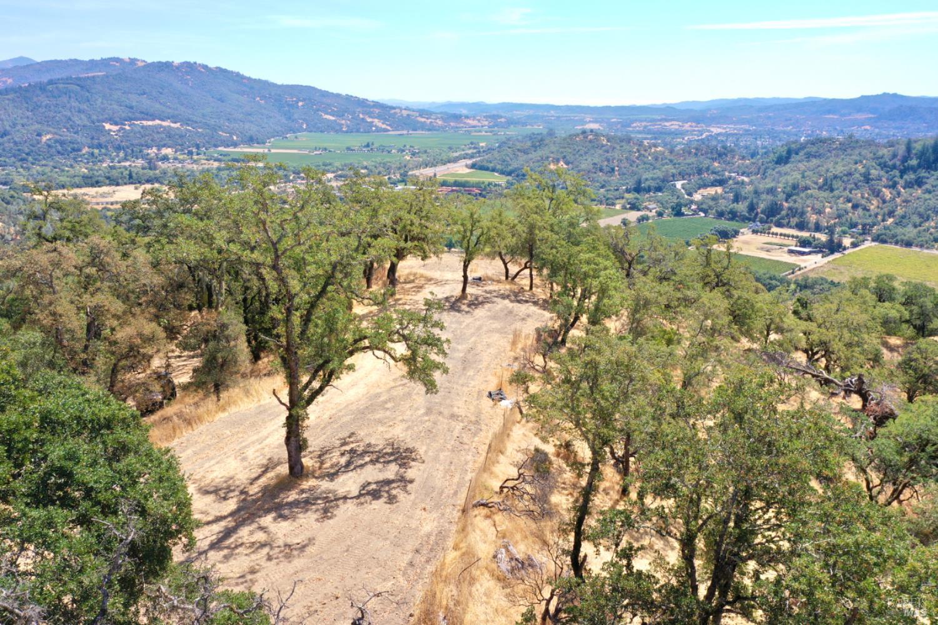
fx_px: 729
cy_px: 312
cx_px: 469
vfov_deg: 46.4
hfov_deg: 65.5
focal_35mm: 28
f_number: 5.6
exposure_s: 1/320
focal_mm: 10.26
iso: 100
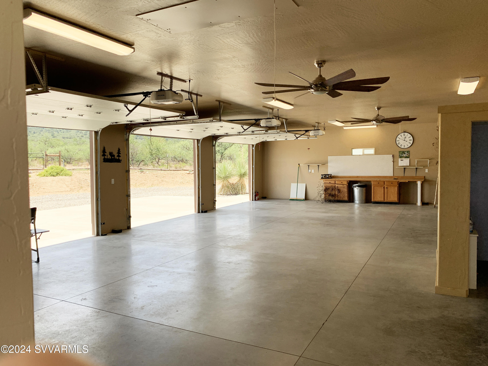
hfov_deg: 67.3
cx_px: 244
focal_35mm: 26
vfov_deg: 53.1
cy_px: 183
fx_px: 367
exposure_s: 1/412
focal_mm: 4.25
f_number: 1.8
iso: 25
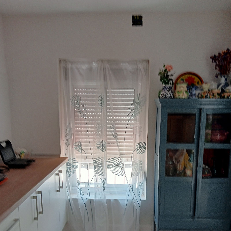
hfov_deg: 49.7
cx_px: 116
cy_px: 152
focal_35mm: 33
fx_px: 249
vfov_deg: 49.0
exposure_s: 1/33.3
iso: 304
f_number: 1.8
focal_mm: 4.04
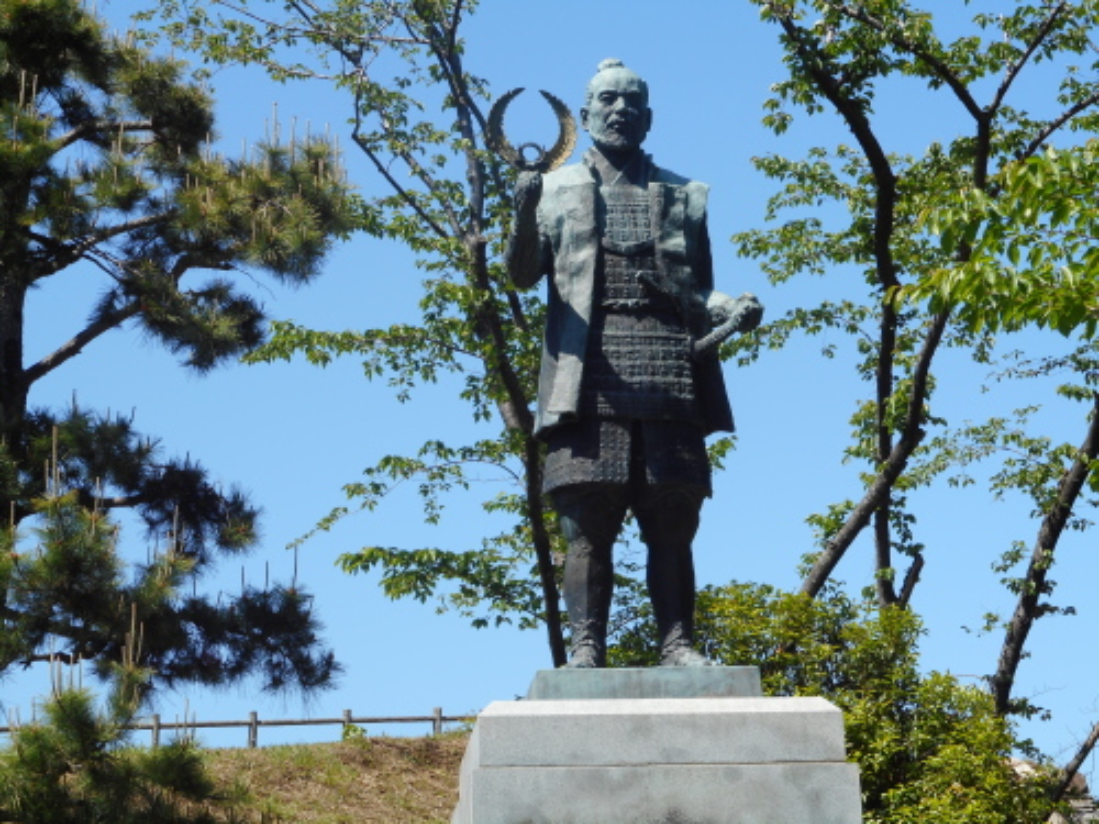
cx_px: 550
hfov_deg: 25.3
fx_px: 2445
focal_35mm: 77
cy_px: 412
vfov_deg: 19.1
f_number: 5.5
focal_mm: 13.8
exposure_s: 1/250
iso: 80
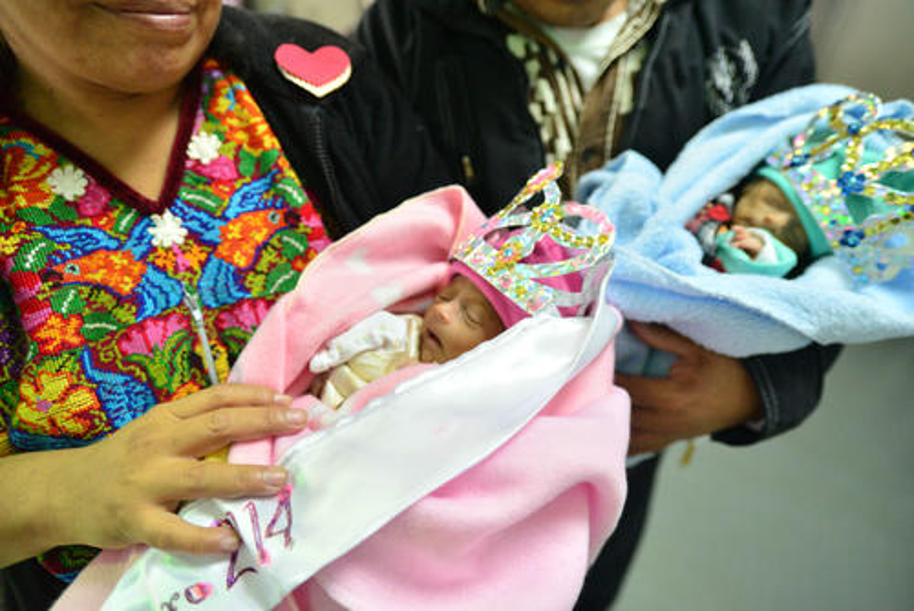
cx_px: 457
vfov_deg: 62.0
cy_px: 306
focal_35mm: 20
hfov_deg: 83.9
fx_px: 508
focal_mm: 20
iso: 2000
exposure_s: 1/80
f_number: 2.8
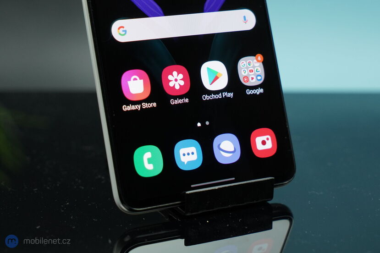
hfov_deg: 28.9
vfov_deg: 19.4
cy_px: 126
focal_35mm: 70
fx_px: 739
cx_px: 190
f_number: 6.3
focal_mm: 70
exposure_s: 1/160
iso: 1600
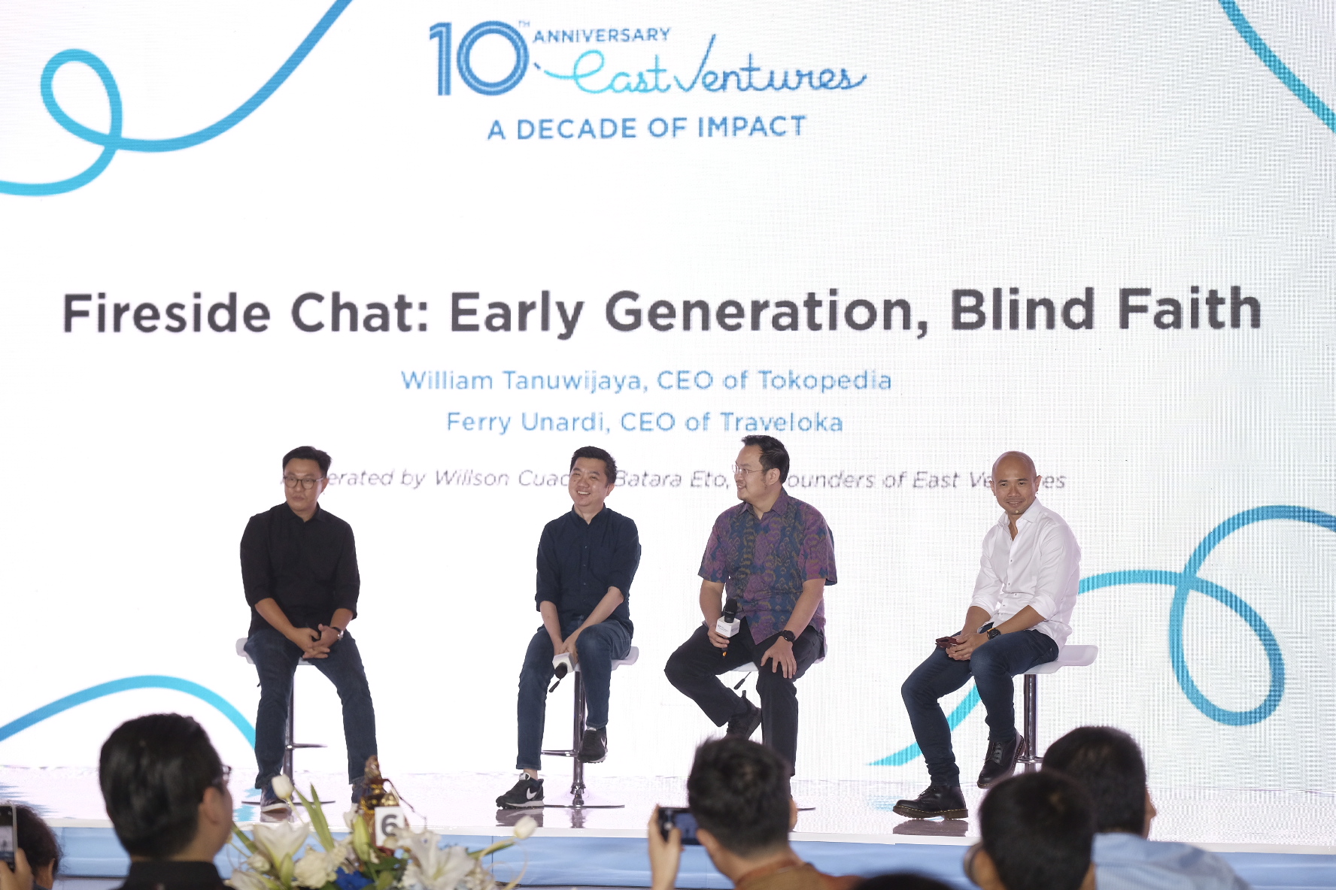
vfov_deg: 12.8
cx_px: 668
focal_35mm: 107
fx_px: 3971
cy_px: 445
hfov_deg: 19.1
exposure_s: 1/200
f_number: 2.8
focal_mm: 71.5
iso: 1250
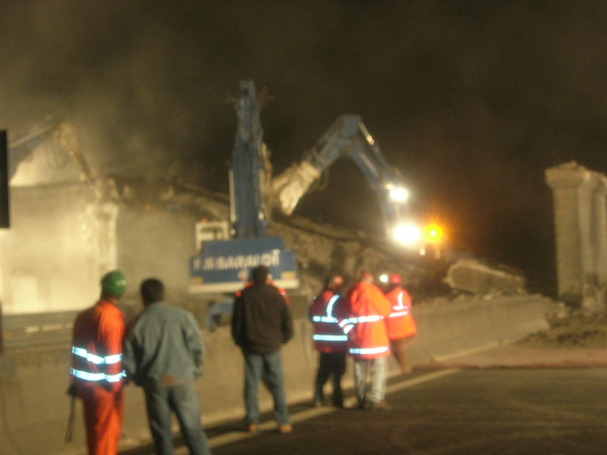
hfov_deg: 23.8
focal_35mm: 82
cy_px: 228
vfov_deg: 18.0
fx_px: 1438
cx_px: 304
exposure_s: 1/4.5
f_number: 4
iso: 200
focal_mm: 17
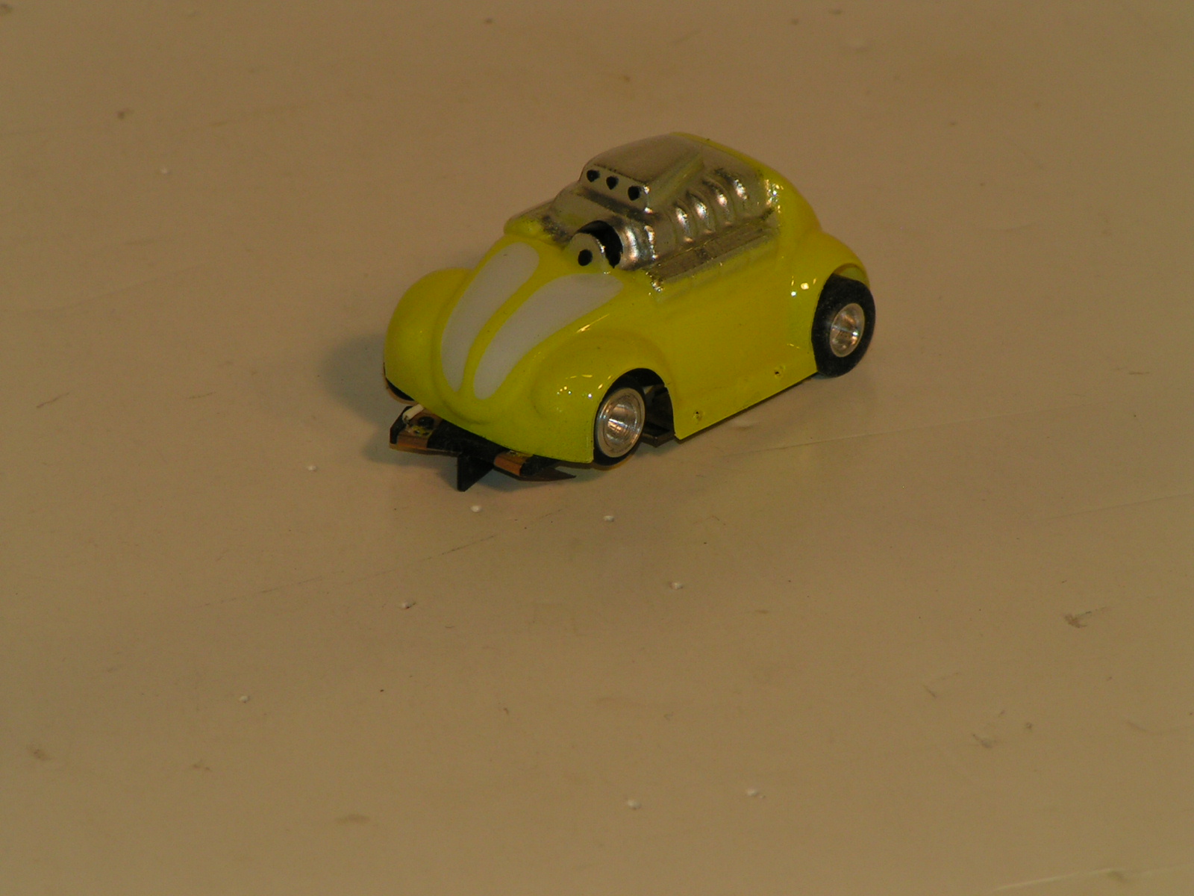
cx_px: 597
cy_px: 448
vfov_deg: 5.7
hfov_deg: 7.6
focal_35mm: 259
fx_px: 8934
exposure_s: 1/320
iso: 50
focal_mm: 39.6
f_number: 5.6
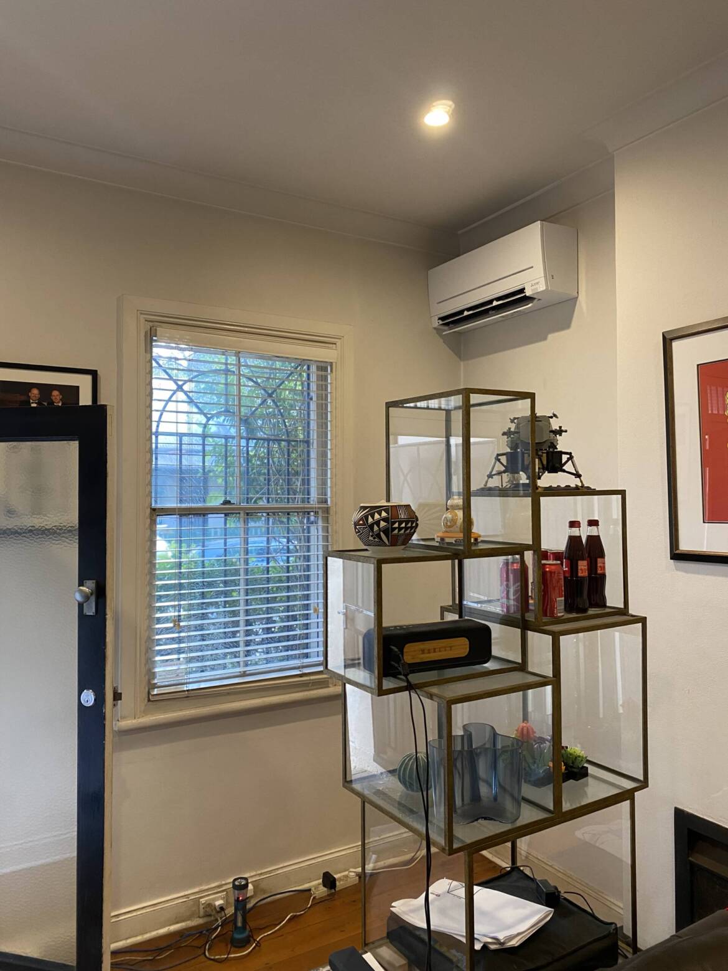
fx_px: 729
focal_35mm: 26
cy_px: 486
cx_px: 364
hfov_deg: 53.1
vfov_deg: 67.3
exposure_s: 1/50
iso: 160
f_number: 1.8
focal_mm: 4.25
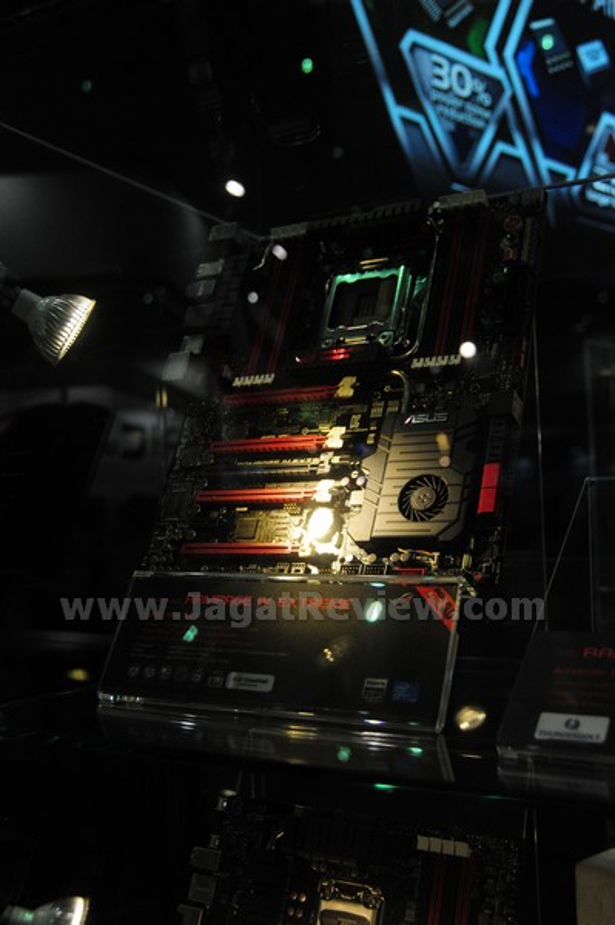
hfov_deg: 34.2
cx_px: 308
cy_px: 462
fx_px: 1001
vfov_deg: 49.6
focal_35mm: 39
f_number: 3.8
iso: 1600
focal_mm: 26
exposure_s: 1/1250
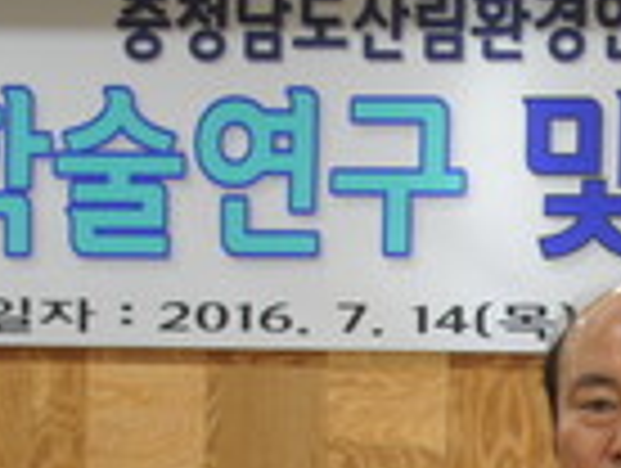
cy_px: 826
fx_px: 3039
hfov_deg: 11.2
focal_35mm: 169
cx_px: 922
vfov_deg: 8.5
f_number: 4.5
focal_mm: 27
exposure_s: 1/50
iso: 320
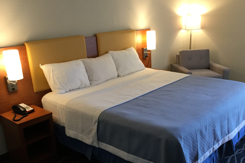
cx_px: 135
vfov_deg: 34.9
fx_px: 259
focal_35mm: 38
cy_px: 98
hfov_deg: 50.6
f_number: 2.4
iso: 125
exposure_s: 1/30
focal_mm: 3.3
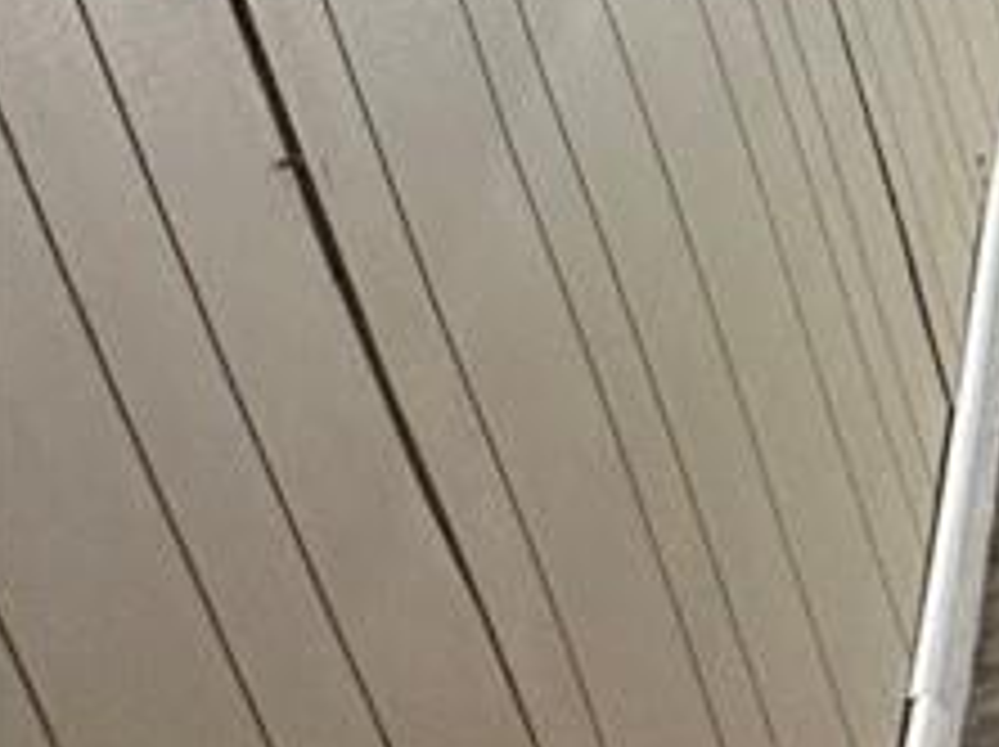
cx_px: 3578
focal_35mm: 101
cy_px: -464
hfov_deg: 9.3
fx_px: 2912
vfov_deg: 13.5
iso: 64
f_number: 2.2
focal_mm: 2.22
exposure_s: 1/99
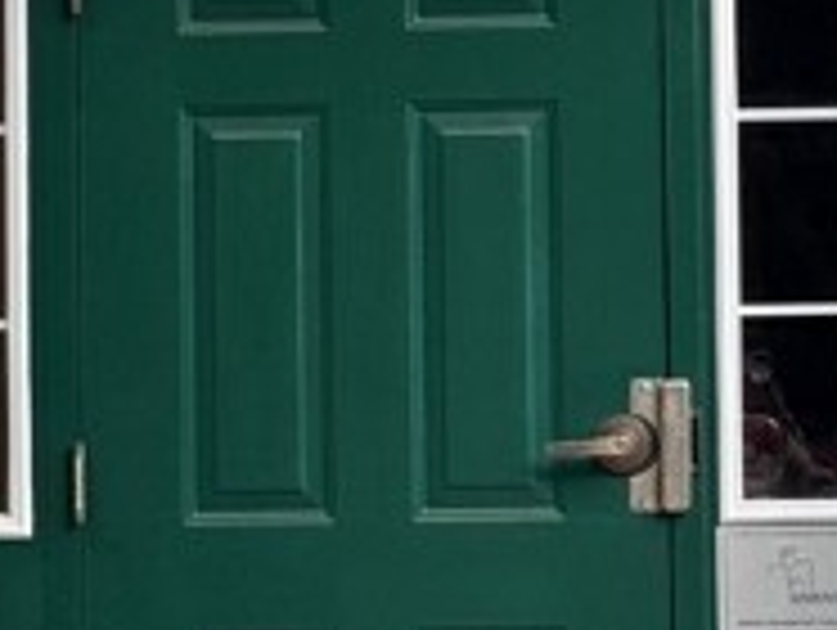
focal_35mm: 198
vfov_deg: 7.5
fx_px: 4794
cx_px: 572
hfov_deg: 10.0
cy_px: -22
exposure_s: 1/685
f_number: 1.78
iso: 64
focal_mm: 6.76
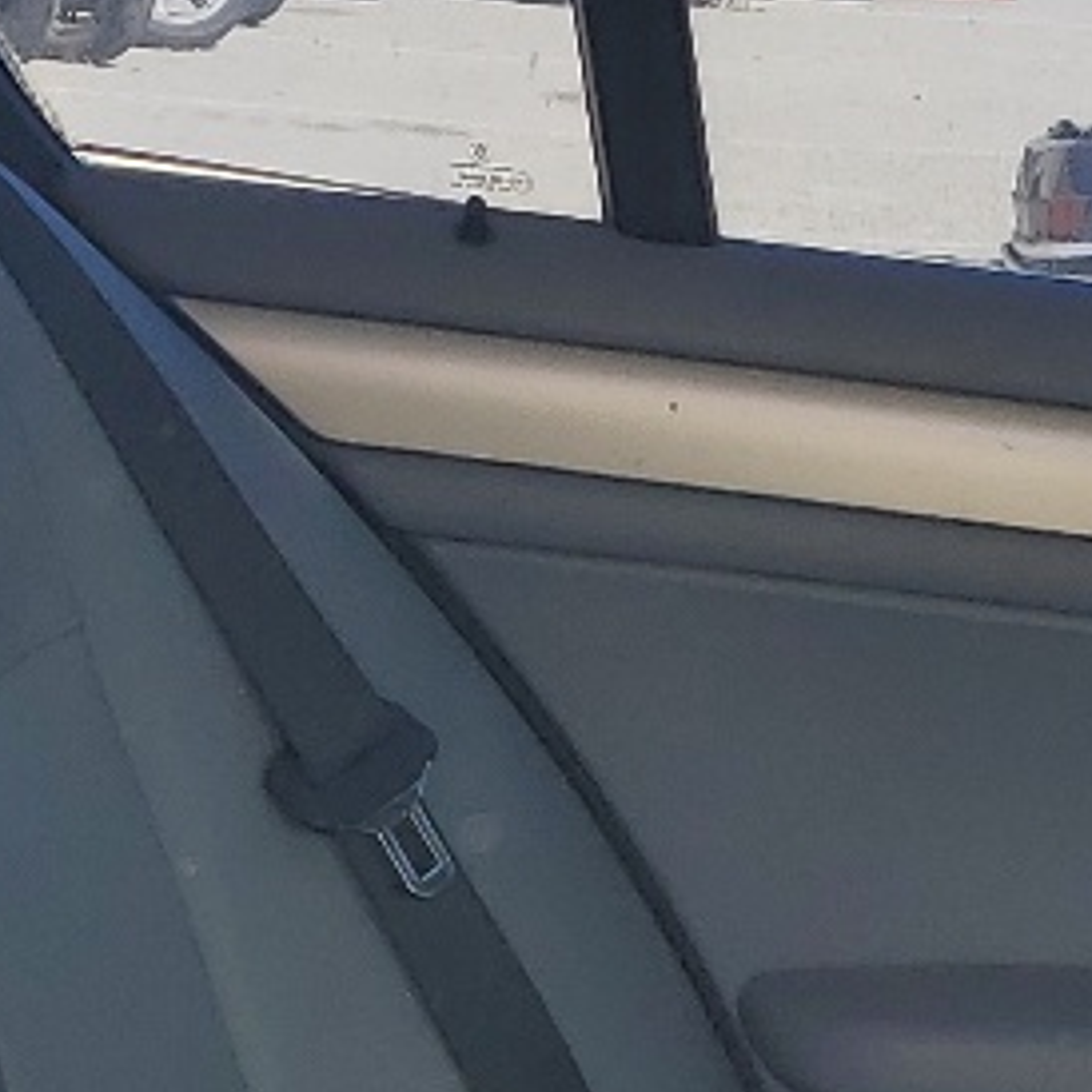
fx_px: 4783
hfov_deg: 12.8
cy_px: 1678
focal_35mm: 134
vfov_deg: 12.3
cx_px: 1220
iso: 50
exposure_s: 1/455
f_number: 1.5
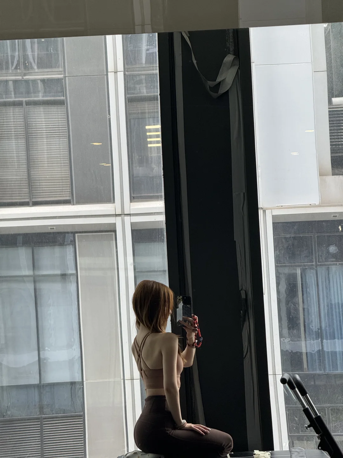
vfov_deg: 16.4
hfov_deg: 12.3
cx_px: 172
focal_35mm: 120
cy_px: 229
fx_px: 1585
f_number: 2.8
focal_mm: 15.66
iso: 160
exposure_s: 1/100
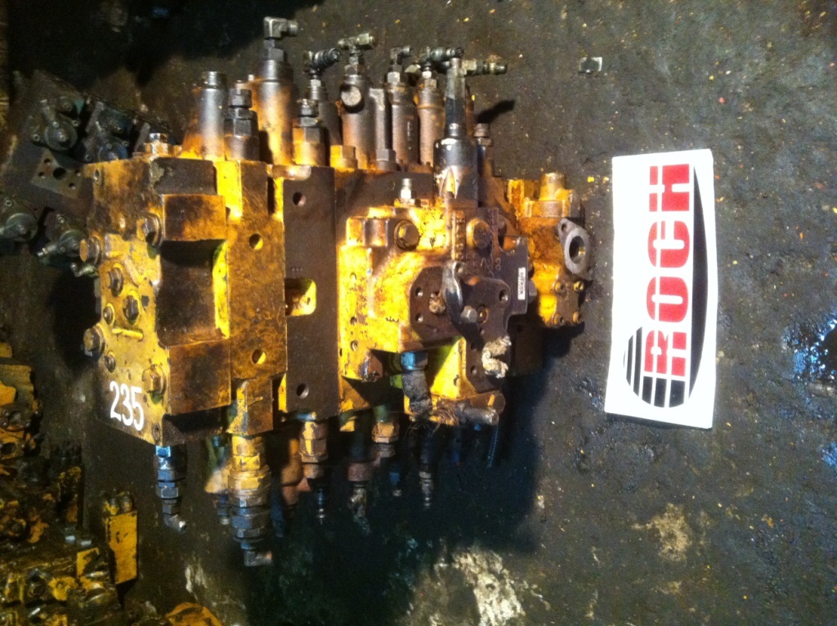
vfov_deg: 40.6
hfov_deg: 52.7
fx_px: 845
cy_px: 313
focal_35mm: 35
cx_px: 418
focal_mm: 3.85
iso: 640
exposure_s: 1/15
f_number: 2.8
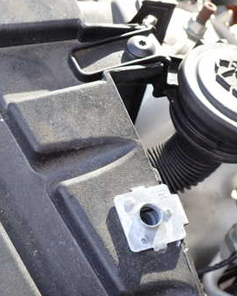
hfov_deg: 27.4
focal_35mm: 55
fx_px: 482
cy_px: 171
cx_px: 75
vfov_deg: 34.1
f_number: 3.2
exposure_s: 1/80
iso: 100
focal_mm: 5.79
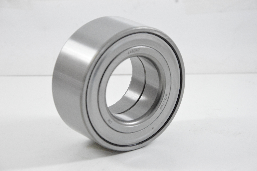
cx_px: 128
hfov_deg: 13.1
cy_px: 86
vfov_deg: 8.7
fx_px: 1123
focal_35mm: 158
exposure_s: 1/100
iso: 3200
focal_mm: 105
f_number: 8
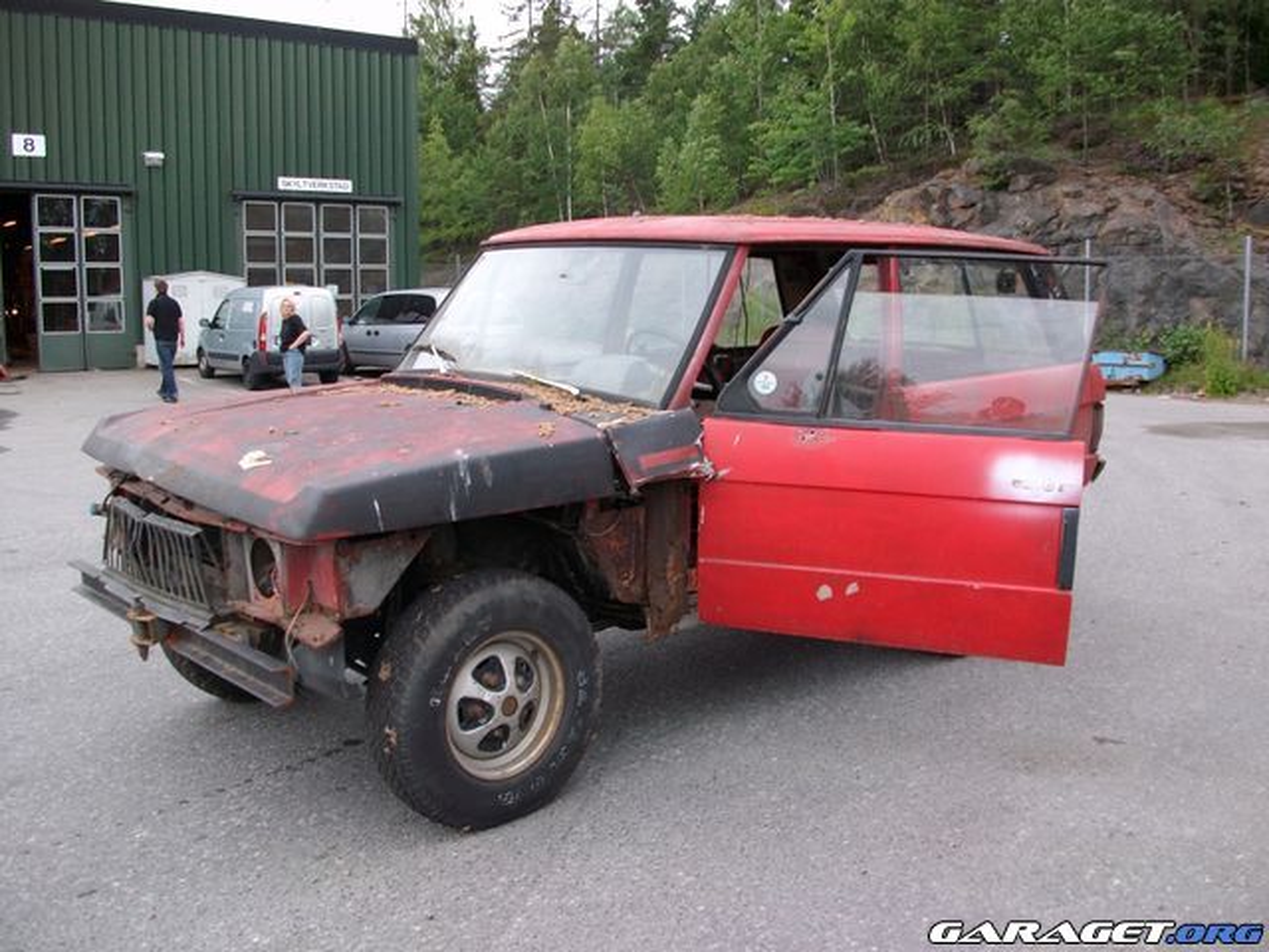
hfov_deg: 56.8
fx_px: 1173
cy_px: 476
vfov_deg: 44.2
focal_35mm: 32
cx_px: 634
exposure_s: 1/131
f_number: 2.9
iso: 80
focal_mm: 5.7
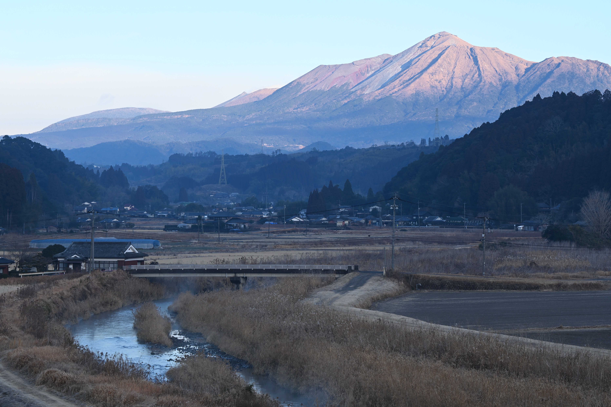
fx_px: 1594
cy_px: 204
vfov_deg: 14.5
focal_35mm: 94
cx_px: 306
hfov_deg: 21.7
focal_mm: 94
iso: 100
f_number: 8
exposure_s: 1/80
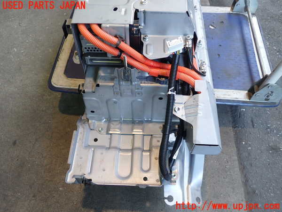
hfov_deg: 60.0
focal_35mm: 30
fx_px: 244
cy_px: 106
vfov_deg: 46.8
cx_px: 141
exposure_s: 1/60
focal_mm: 5.4
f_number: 2.3
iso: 200
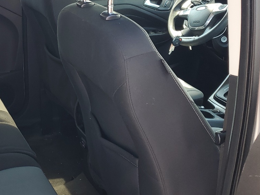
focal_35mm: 55
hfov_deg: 33.5
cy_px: 88
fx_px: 413
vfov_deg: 26.5
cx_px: 39
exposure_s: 1/139
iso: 50
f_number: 1.5
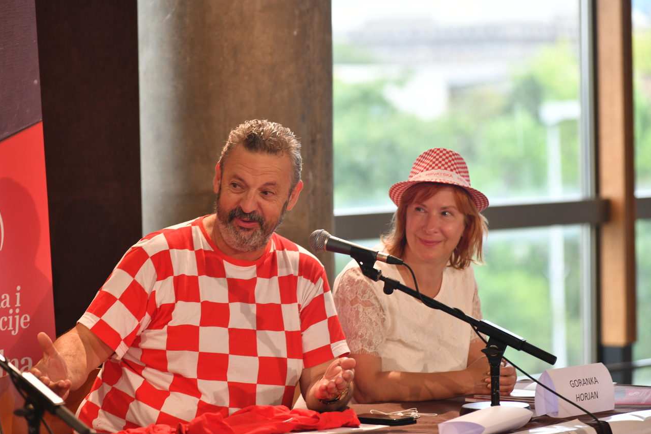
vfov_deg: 8.8
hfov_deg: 13.2
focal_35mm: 156
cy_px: 218
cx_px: 326
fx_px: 2821
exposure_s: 1/100
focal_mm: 155
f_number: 5
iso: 640
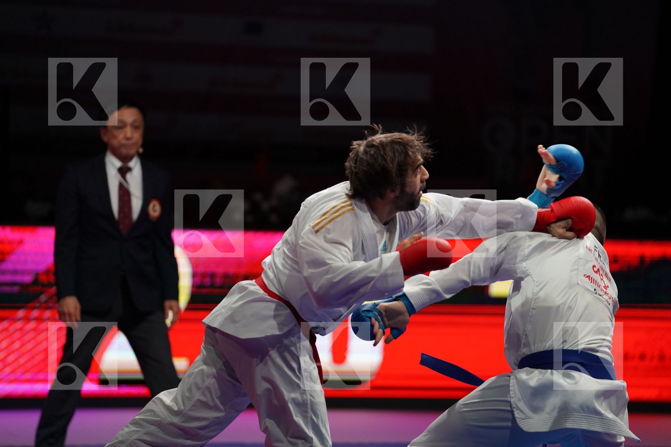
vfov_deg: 8.2
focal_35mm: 168
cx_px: 336
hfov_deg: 12.2
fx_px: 3131
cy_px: 224
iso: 2500
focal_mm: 168
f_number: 2.8
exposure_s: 1/1000
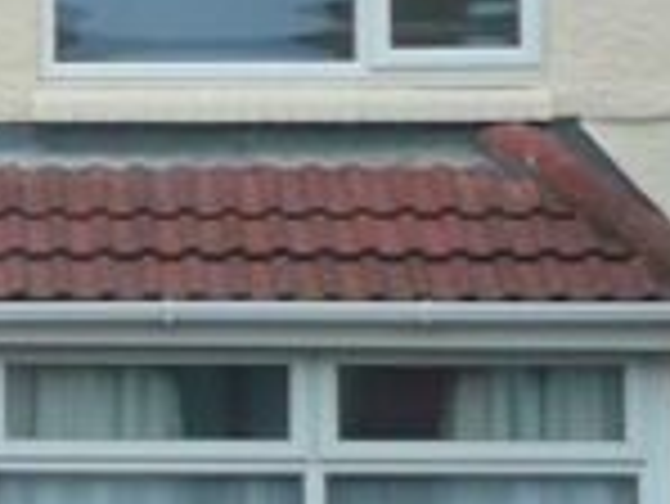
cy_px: 223
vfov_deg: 5.9
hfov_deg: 7.5
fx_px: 4901
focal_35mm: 253
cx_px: -692
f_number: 3.8
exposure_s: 1/100
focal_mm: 8.8
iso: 100
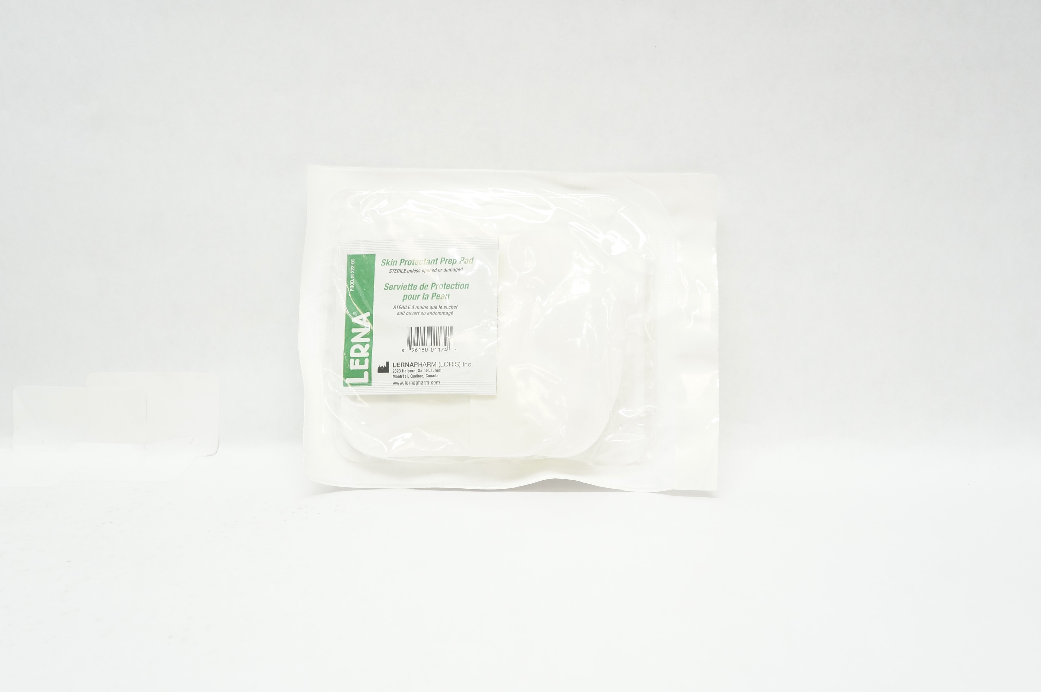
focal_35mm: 33
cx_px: 520
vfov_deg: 39.9
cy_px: 346
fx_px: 953
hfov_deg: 57.3
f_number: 7.1
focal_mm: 22
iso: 800
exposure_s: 1/60
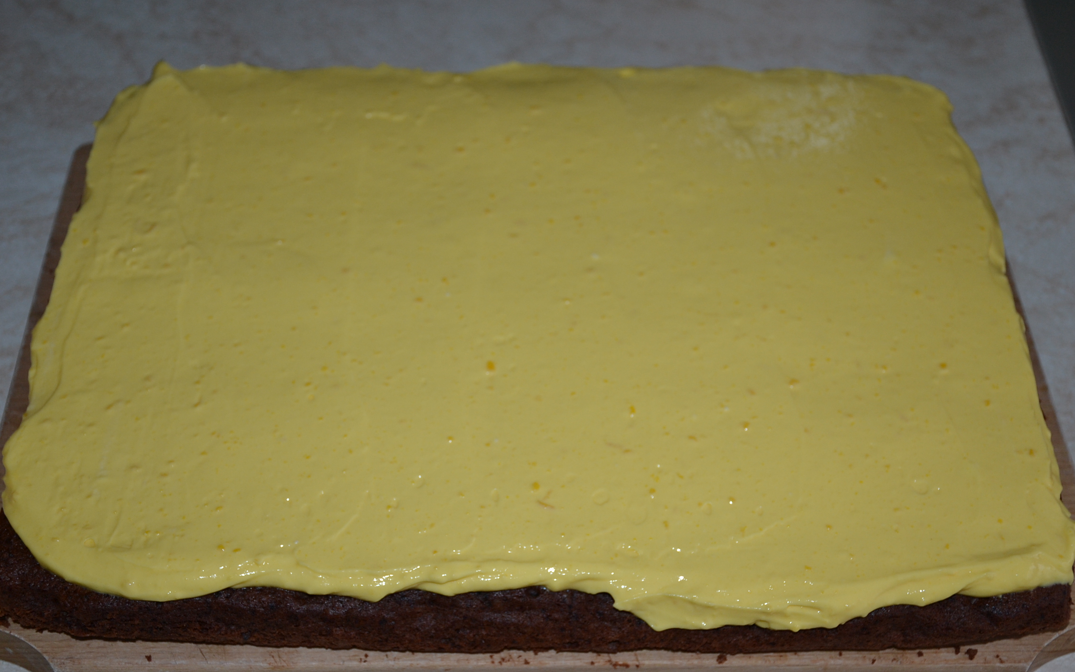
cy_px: 351
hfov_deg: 37.2
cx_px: 543
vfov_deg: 23.8
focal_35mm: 55
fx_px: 1597
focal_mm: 35
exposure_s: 1/60
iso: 360
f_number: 4.2
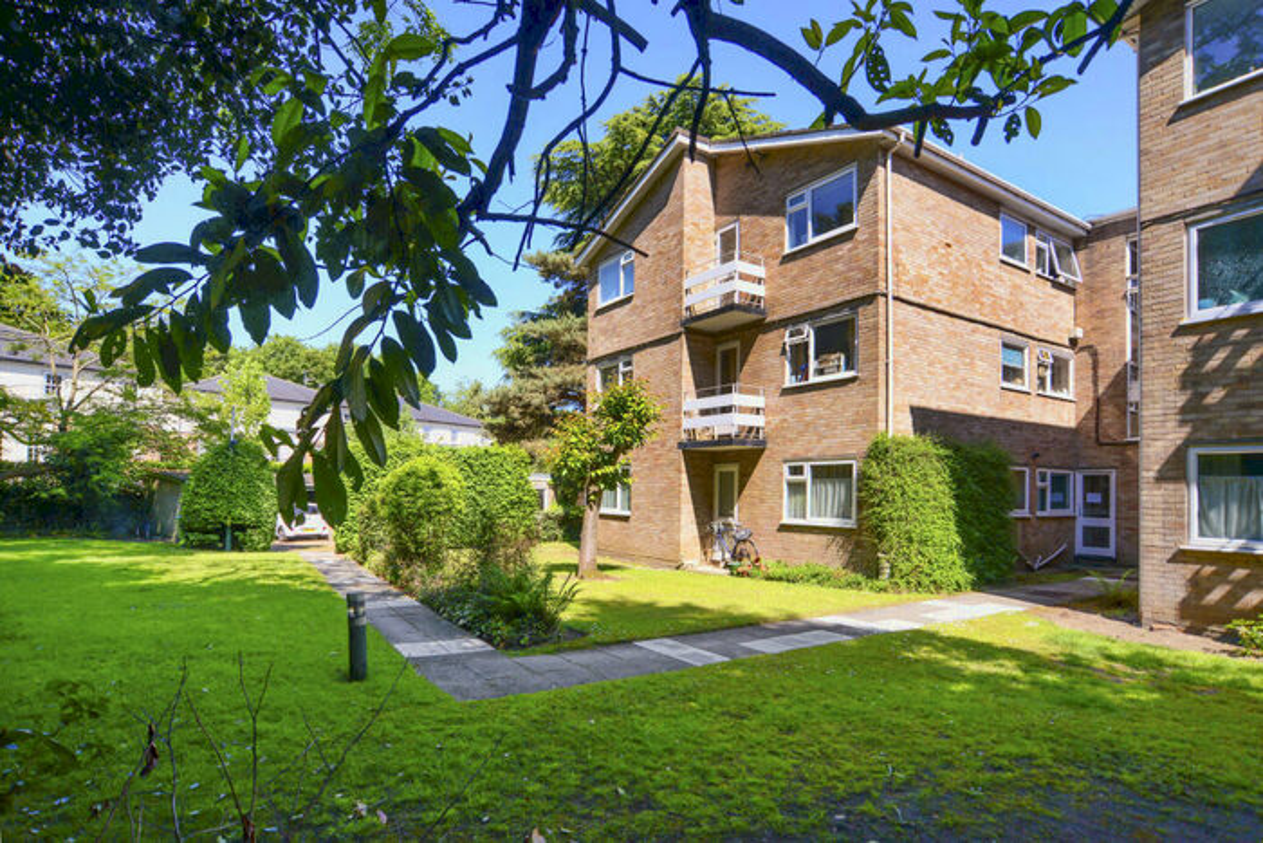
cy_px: 422
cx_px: 632
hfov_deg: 84.0
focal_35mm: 20
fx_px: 702
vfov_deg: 62.0
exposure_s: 1/500
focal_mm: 20
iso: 500
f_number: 9
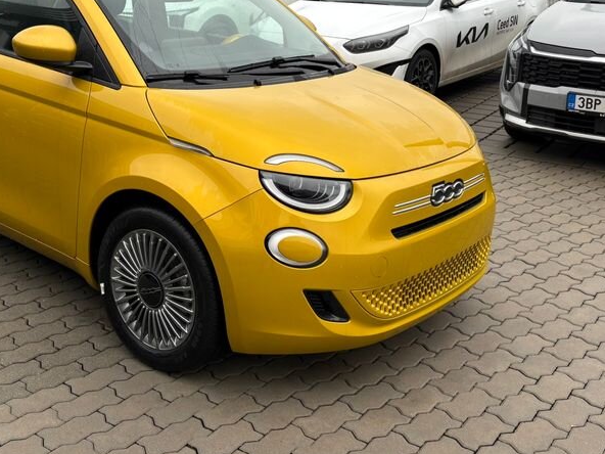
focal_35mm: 45
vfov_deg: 31.7
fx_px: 786
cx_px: 190
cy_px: 121
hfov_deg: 41.4
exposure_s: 1/266
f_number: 1.6
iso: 40
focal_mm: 5.96
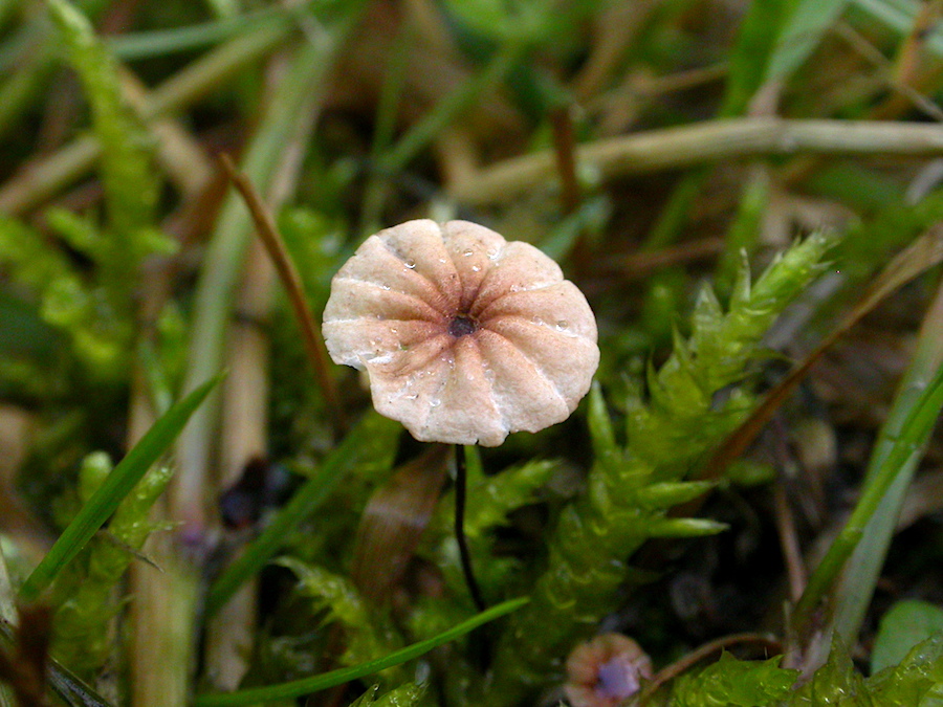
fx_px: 2316
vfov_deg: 17.4
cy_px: 354
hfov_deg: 23.0
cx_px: 472
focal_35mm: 85
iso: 200
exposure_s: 1/42.2
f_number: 8.3
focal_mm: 17.7
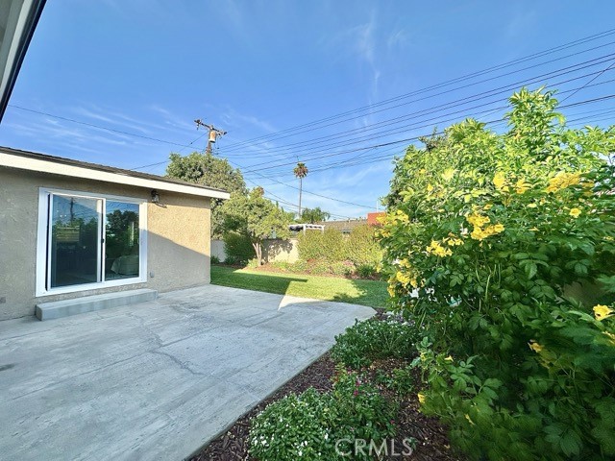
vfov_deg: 85.7
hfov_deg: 102.1
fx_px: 249
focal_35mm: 14
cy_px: 230
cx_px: 308
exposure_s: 1/1335
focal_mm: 2.22
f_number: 2.2
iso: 40
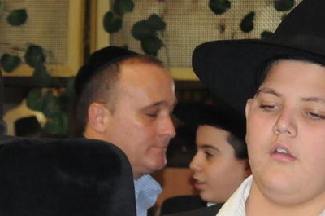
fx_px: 2602
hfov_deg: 7.1
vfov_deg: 4.7
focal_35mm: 289
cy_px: 375
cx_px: -32
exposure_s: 1/125
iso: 1250
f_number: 5.6
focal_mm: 55
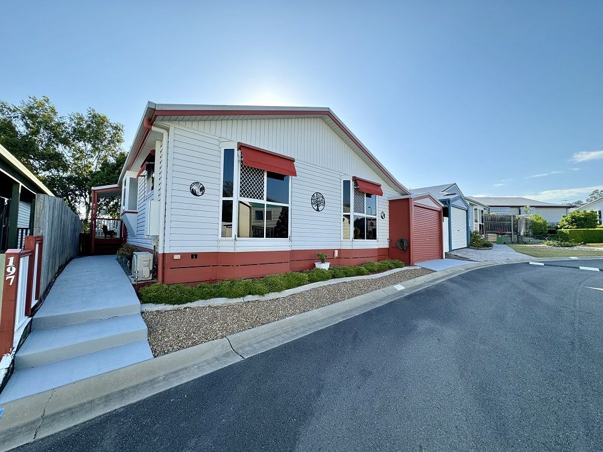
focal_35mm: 14
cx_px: 302
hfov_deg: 102.1
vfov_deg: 85.7
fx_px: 244
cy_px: 226
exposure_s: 1/646
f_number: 2.2
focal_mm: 2.22
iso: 40
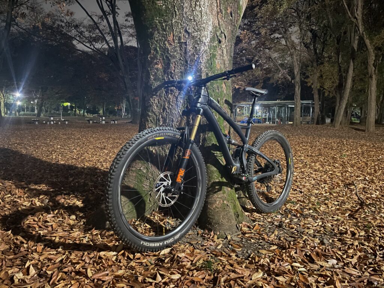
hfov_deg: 67.3
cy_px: 144
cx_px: 192
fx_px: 288
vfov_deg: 53.1
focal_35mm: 26
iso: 640
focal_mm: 4.2
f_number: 1.6
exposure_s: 1/4
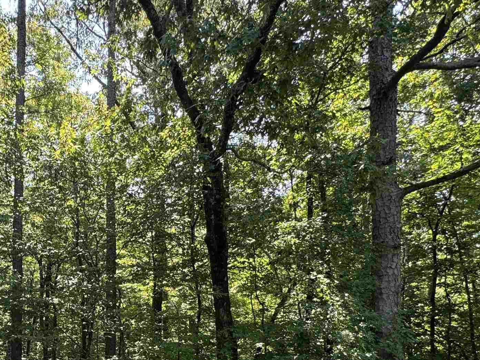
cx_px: 65
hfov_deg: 52.6
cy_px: 342
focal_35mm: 31
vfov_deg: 40.9
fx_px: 430
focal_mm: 2.22
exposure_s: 1/99
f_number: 2.2
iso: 50
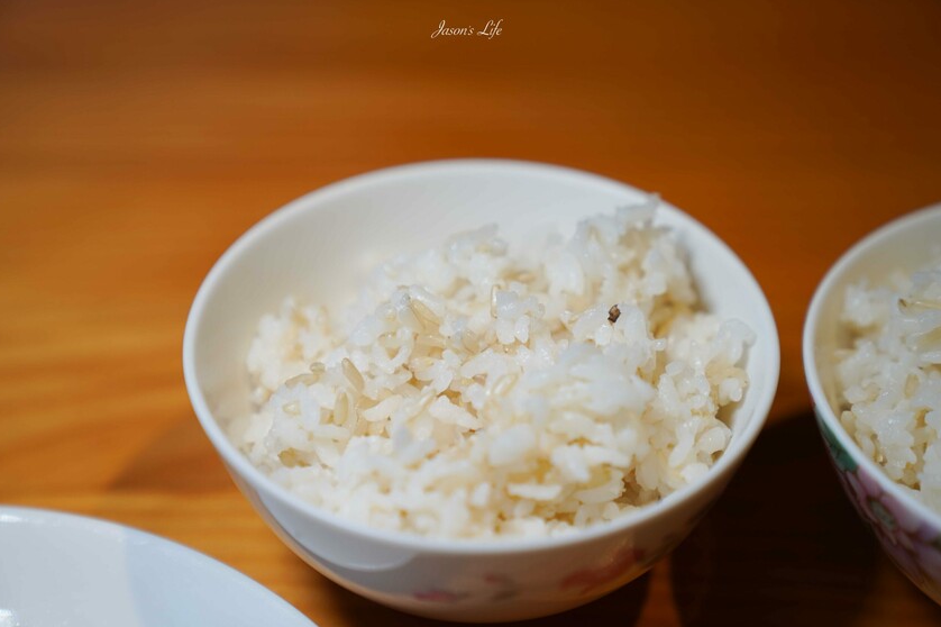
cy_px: 316
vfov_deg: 19.2
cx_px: 467
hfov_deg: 28.5
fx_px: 1855
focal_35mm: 71
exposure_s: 1/100
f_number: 2.8
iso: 100
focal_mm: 70
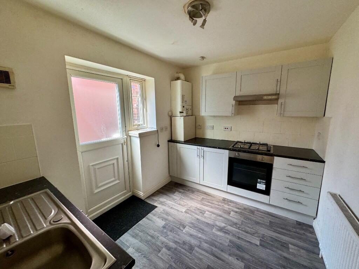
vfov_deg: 85.7
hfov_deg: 102.1
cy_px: 134
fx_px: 145
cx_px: 180
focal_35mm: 14
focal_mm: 2.22
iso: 160
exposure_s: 1/99
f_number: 2.2
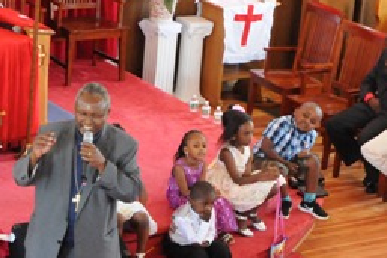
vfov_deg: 8.9
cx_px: 211
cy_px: 152
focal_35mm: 154
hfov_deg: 13.3
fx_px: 1654
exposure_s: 1/60
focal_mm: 44
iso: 3200
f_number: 4
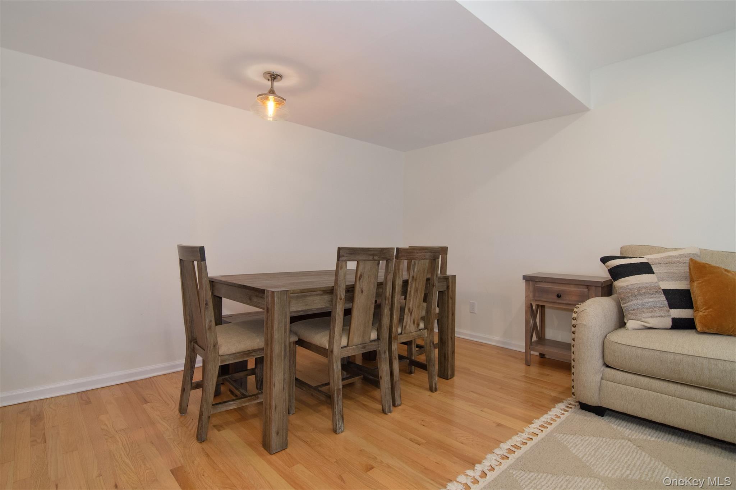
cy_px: 245
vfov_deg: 72.0
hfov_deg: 95.0
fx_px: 337
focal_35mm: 16
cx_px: 368
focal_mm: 11
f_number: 8
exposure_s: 1/50
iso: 640
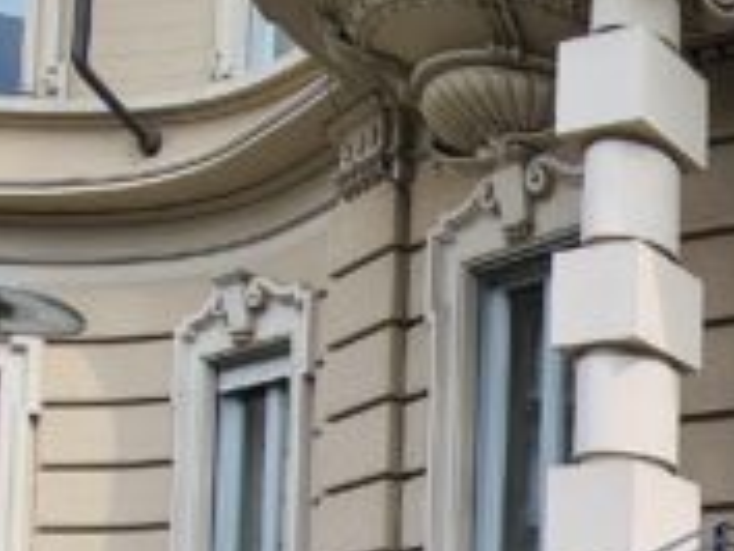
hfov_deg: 26.6
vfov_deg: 24.6
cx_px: 1107
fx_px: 1082
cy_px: 729
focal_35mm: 51
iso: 50
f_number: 2.2
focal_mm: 2.2
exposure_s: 1/920
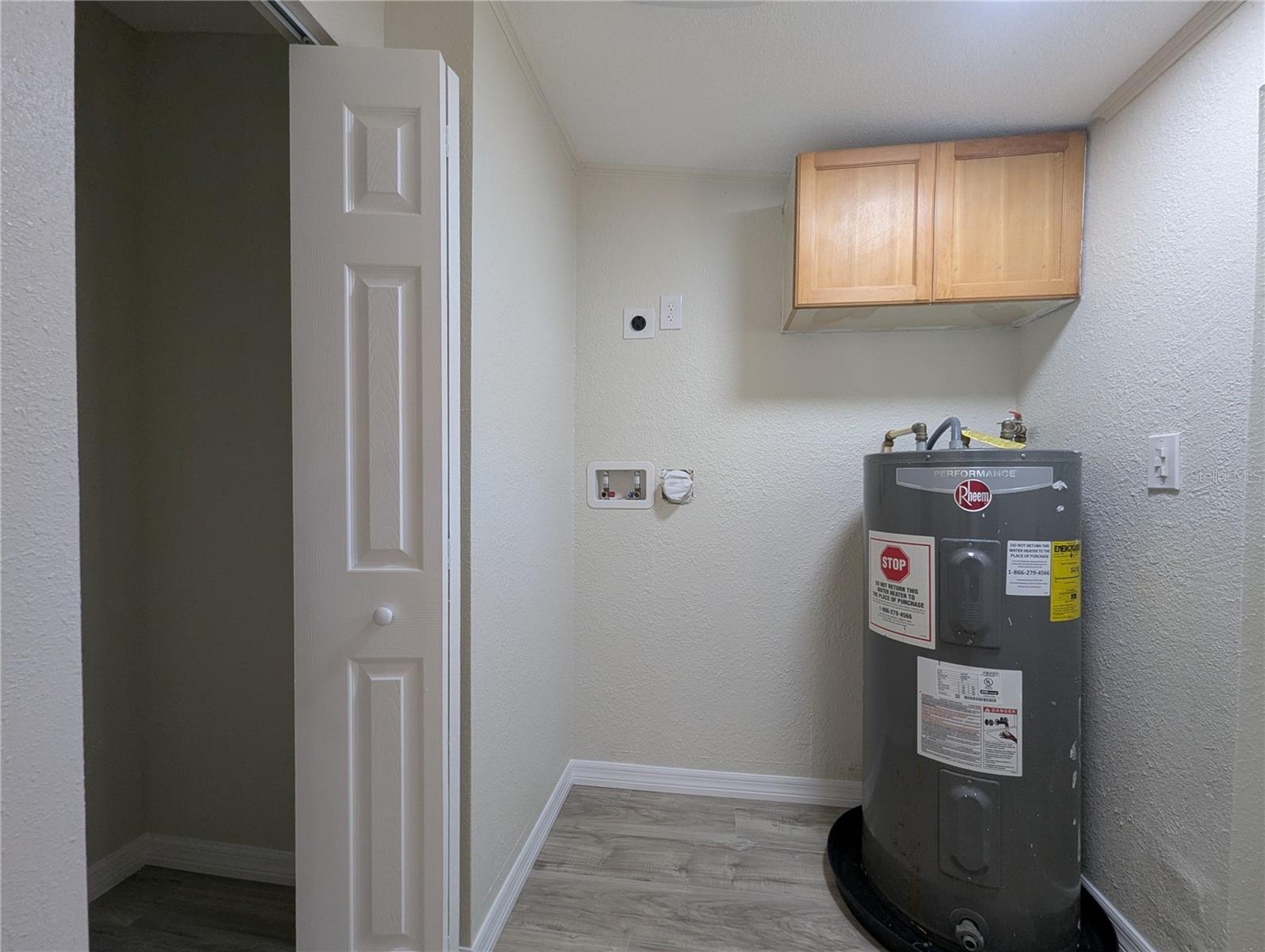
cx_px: 632
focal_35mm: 13
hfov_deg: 106.1
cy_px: 476
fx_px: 476
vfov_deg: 90.1
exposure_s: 1/27.8
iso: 48
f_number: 2.2
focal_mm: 1.95
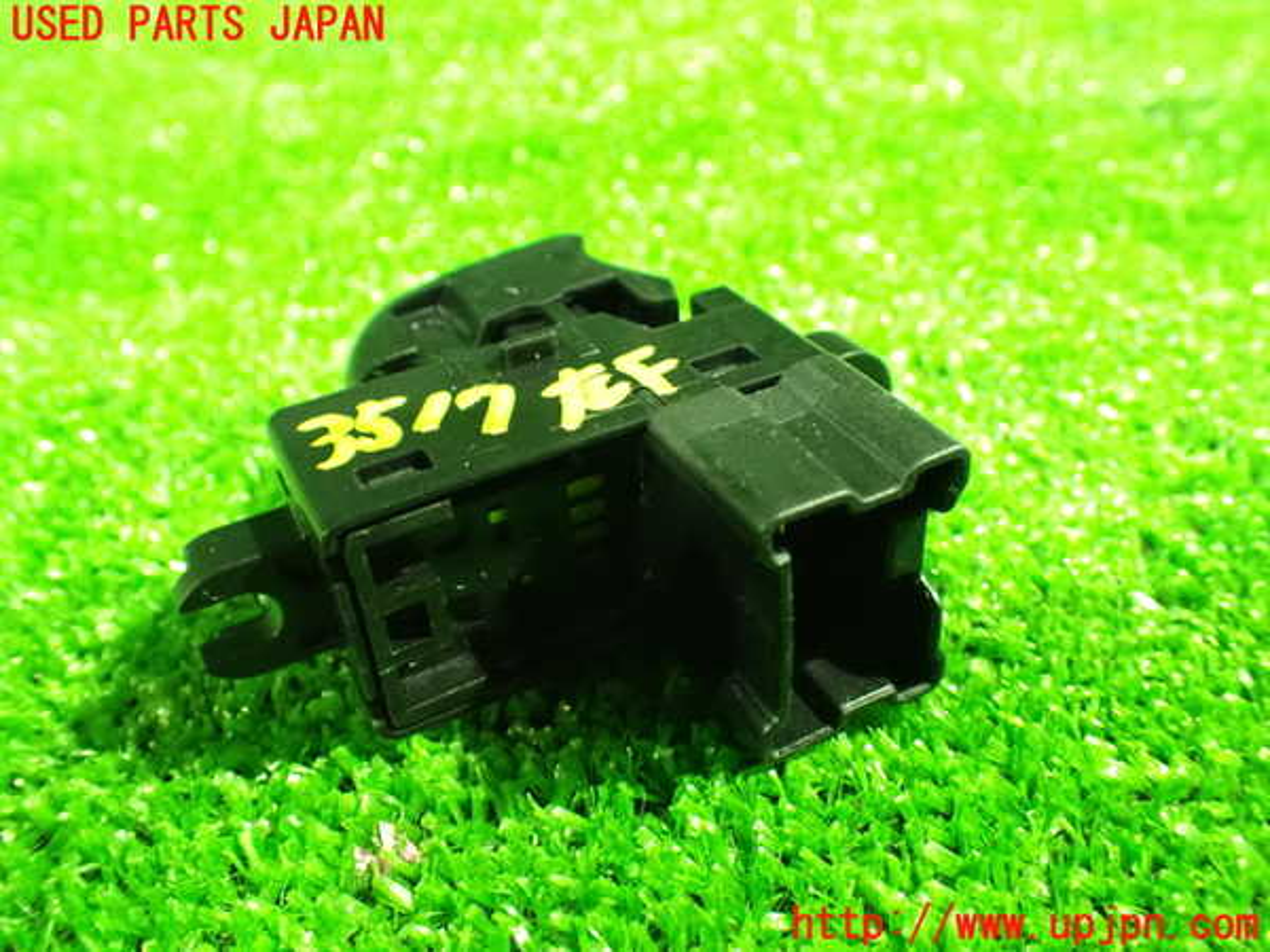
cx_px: 635
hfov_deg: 60.0
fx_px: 1101
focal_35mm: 30
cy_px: 476
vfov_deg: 46.8
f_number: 2.3
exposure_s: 1/20
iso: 1600
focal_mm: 5.4
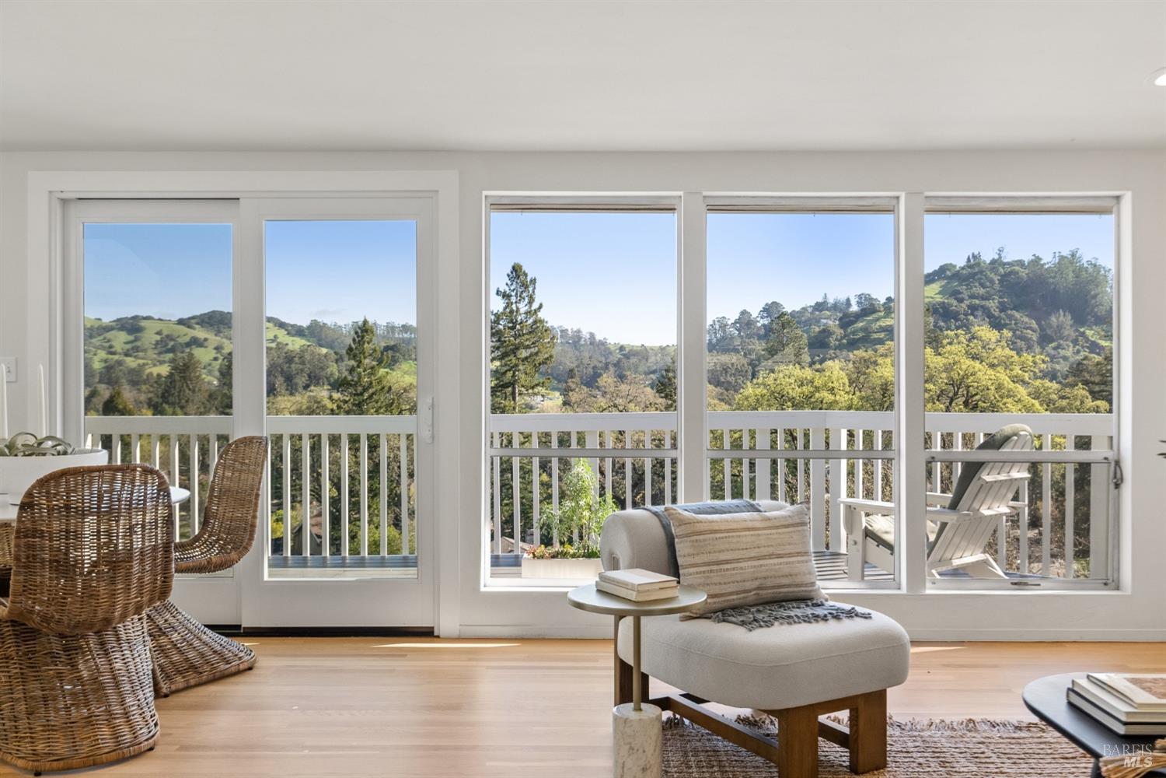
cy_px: 389
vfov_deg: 43.6
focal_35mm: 30
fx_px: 972
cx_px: 583
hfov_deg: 61.9
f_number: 7.1
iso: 400
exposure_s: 1/125
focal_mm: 30
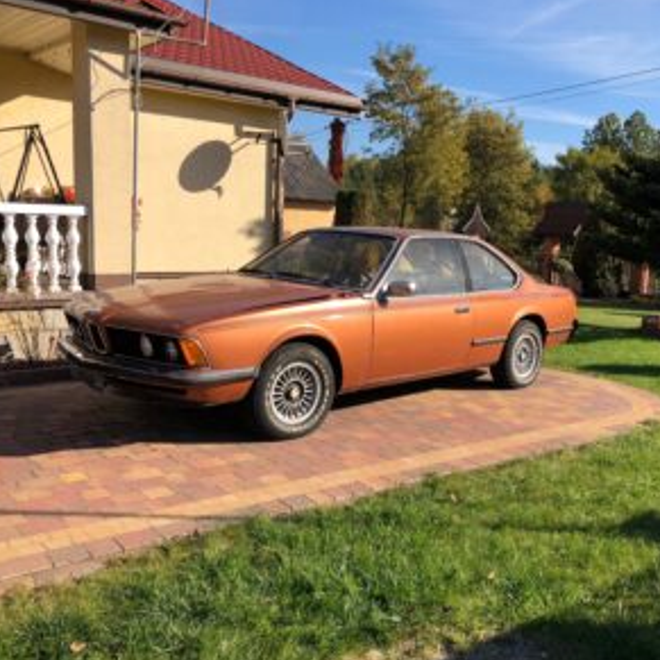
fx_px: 733
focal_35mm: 34
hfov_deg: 48.2
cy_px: 329
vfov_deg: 48.5
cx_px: 397
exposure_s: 1/1548
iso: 20
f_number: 1.8
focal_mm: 4
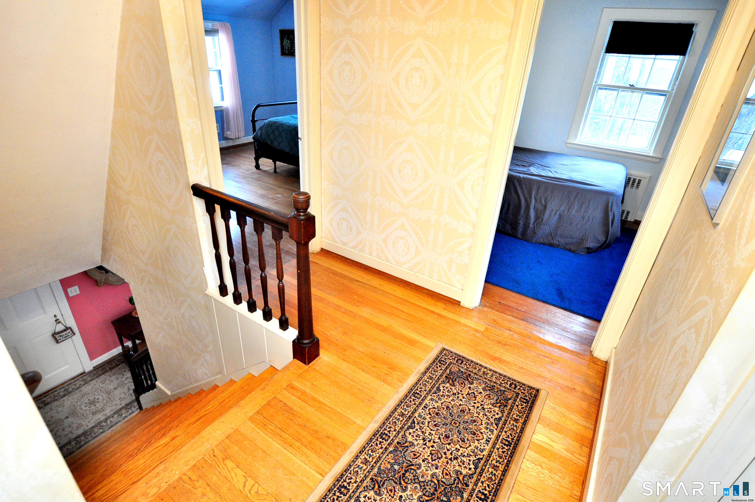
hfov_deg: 90.1
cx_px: 378
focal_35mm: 18
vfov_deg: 67.2
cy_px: 251
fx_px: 377
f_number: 5
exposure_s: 1/25
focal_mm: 12
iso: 1000
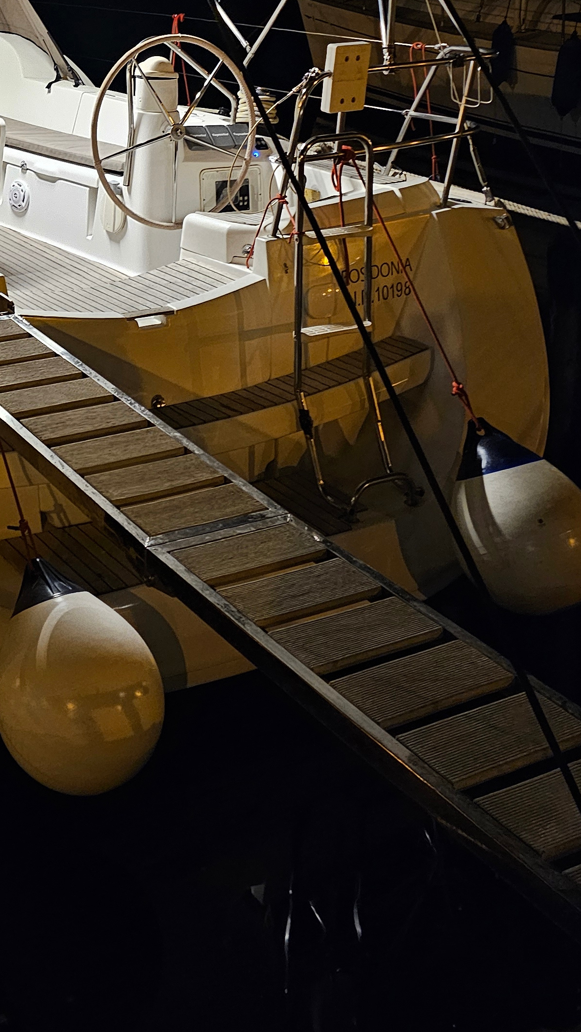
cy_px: 73
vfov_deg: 40.0
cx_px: -63
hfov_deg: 23.8
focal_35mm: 47
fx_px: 1287
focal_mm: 6.3
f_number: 1.7
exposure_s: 1/25
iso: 800
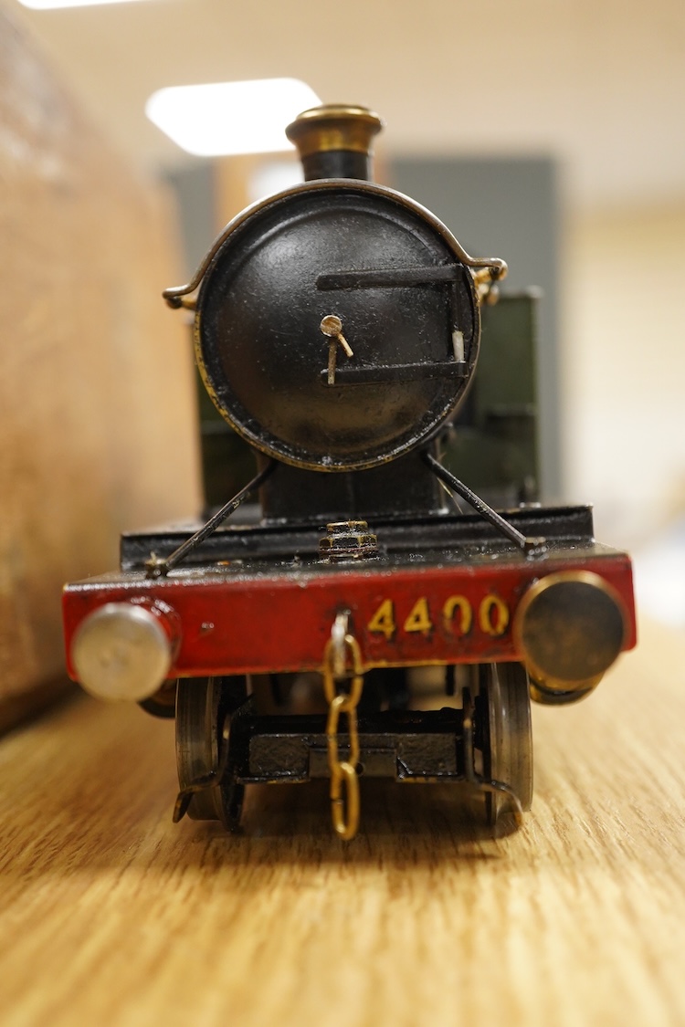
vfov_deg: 43.6
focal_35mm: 45
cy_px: 514
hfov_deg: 29.9
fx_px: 1284
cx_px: 342
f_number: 3.5
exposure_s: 1/125
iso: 2000
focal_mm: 30
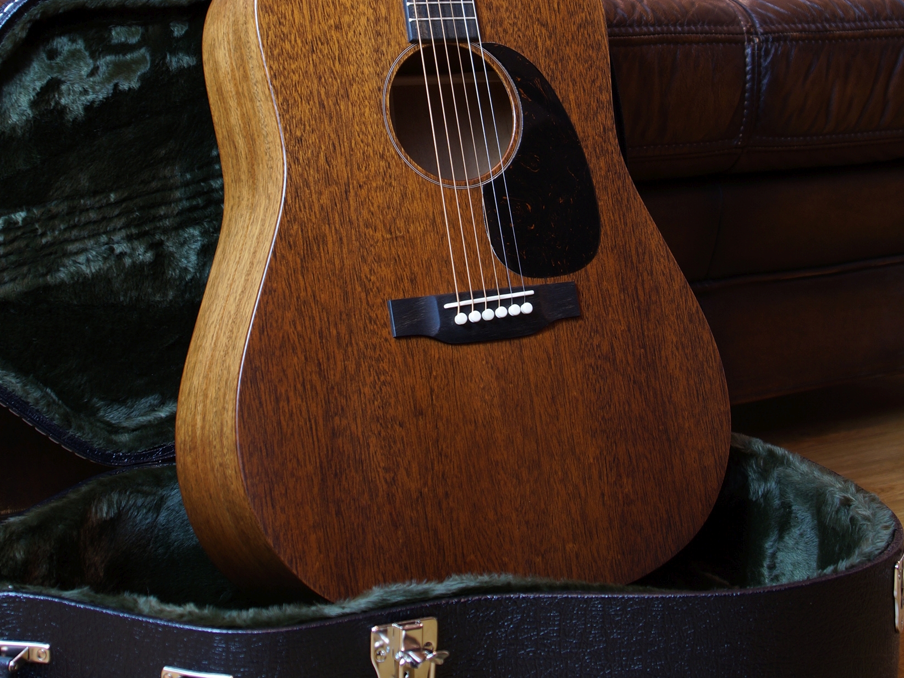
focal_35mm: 72
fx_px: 1880
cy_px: 43
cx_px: 429
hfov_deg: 27.0
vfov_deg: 20.0
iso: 100
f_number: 4.5
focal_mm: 30
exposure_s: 1/4
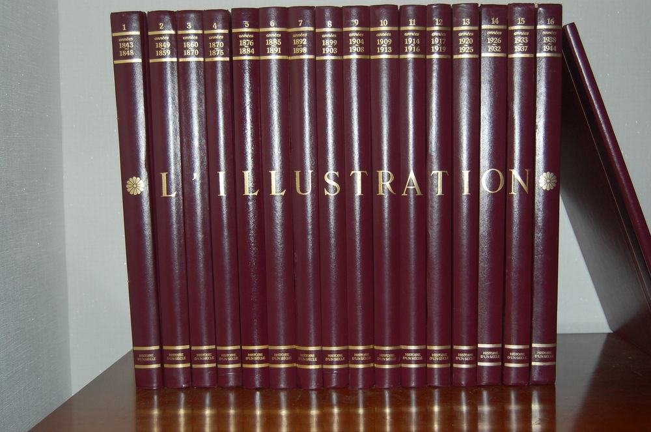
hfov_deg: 43.7
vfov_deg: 29.8
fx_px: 812
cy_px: 216
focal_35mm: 45
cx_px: 326
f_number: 4.2
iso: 400
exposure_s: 1/60
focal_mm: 30
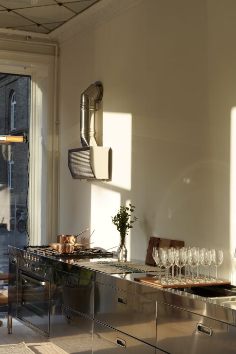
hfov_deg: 21.6
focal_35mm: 63
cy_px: 194
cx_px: 106
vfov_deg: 31.9
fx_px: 618
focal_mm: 41.6
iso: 100
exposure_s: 1/125
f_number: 5.6
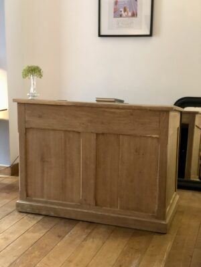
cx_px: 100
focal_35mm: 52
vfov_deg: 36.8
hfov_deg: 28.0
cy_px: 134
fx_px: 403
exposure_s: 1/8
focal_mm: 6
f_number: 2.4
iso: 250
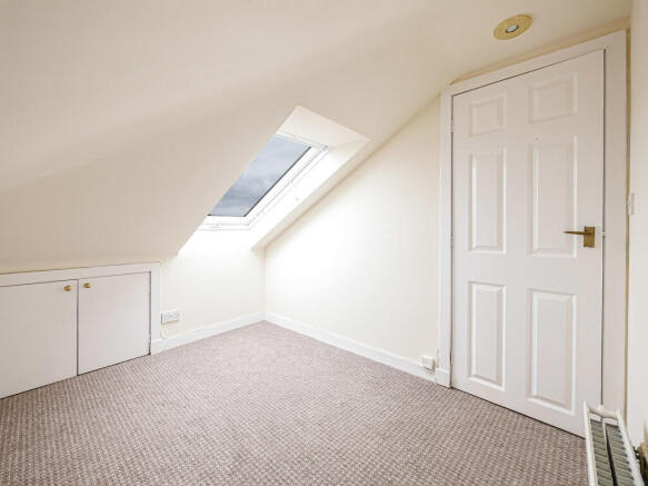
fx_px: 262
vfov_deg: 85.7
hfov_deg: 102.1
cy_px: 243
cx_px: 324
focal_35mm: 14
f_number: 4
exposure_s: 1/60
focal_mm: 7
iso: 640
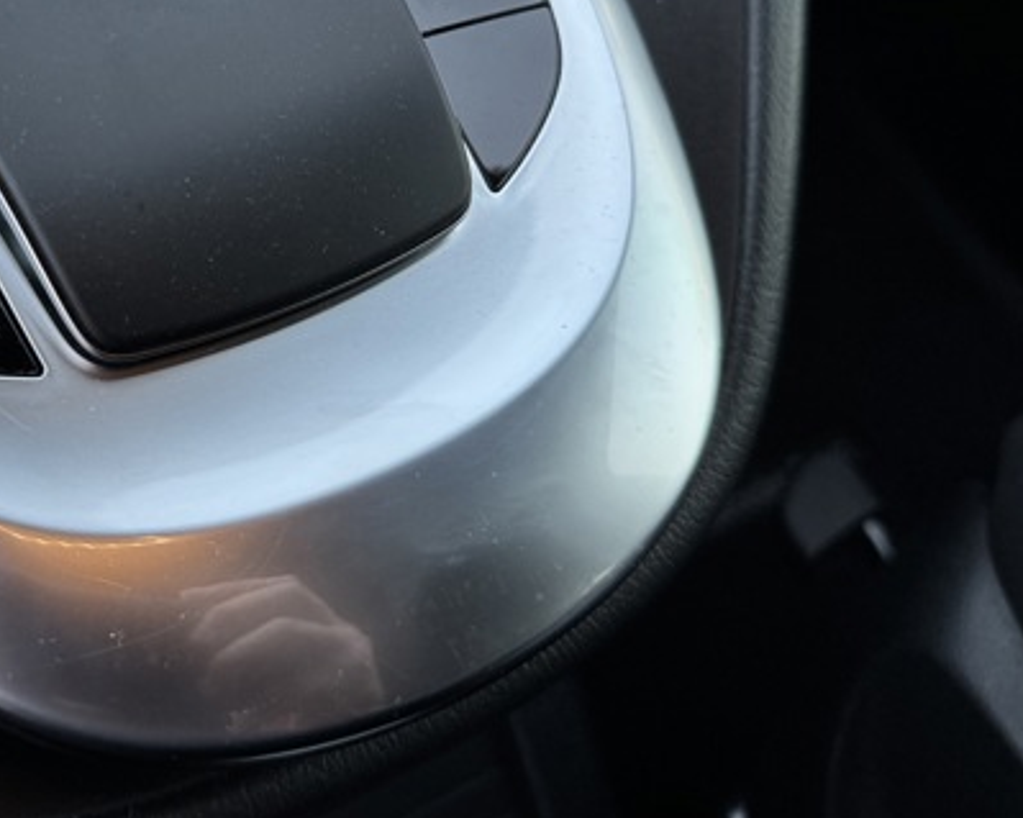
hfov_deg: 37.5
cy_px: 126
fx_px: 1423
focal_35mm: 47
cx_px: 144
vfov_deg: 31.0
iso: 200
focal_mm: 6.76
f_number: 1.78
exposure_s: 1/94
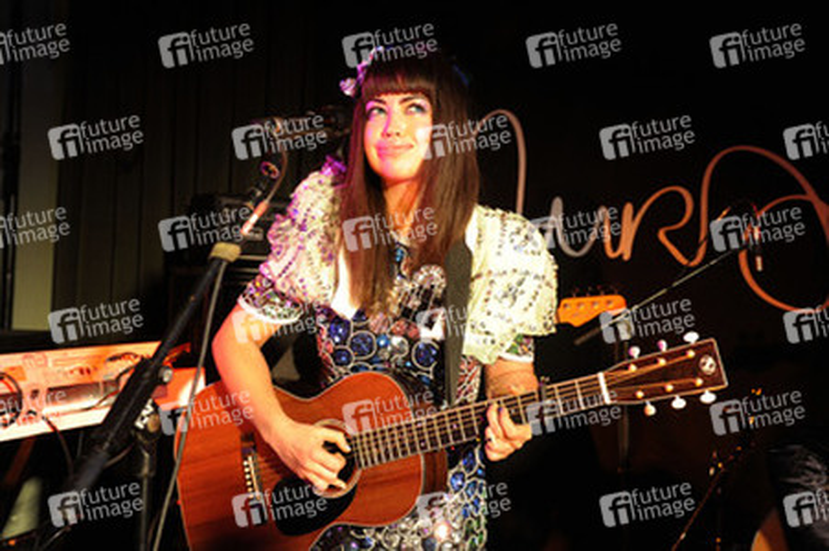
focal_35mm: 50
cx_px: 414
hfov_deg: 39.6
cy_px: 276
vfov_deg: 27.0
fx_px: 1151
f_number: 5.6
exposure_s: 1/60
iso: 3200
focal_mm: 50
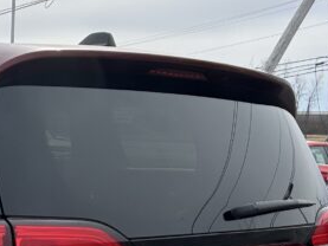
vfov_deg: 15.2
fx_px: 910
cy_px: 244
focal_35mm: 96
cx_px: -25
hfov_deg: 19.6
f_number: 1.5
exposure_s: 1/4115
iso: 50
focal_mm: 5.7
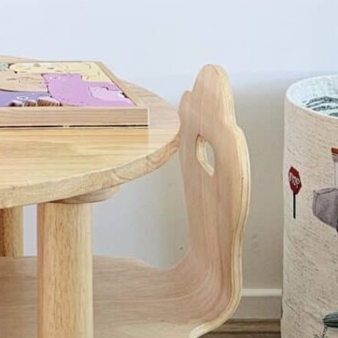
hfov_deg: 14.3
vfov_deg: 14.6
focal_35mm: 115
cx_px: -154
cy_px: -85
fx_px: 1270
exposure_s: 1/100
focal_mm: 5.4
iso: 125
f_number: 1.8
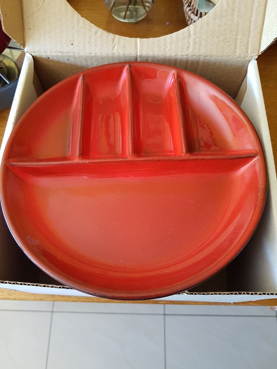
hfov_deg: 53.1
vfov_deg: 67.3
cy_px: 184
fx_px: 277
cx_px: 138
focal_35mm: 26
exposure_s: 1/25
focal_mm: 4.2
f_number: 1.7
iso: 160
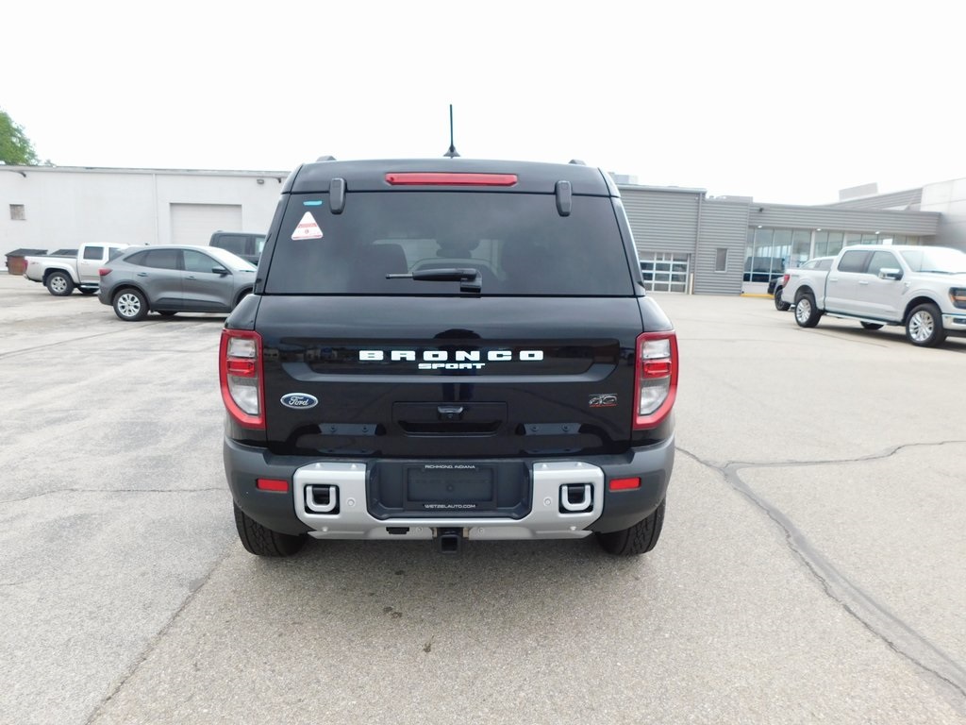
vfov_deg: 58.9
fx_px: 642
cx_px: 483
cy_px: 362
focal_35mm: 23
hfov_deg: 73.9
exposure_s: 1/250
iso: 125
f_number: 3
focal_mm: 4
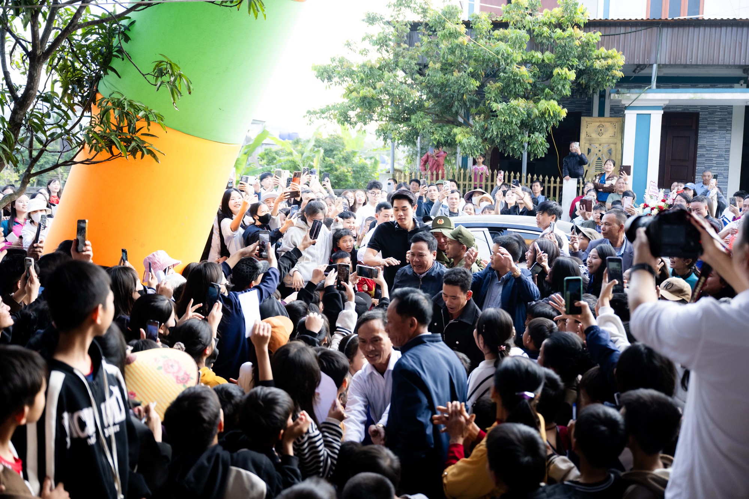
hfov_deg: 51.9
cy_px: 250
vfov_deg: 35.9
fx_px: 770
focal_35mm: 37
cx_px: 374
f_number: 2.8
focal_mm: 37
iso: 800
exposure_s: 1/800
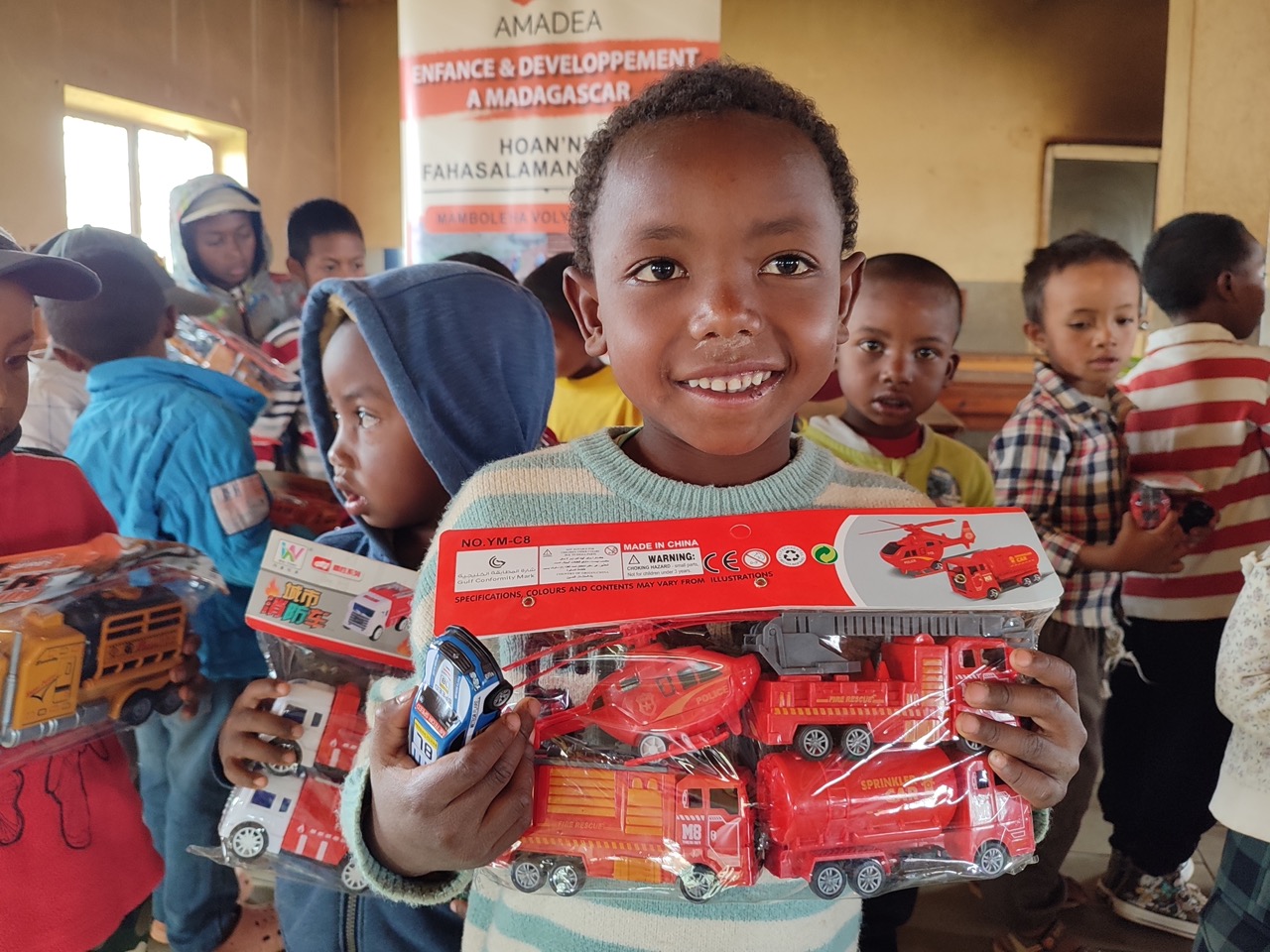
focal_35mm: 24
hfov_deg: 71.6
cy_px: 476
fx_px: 881
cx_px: 635
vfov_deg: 56.8
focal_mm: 5.89
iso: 237
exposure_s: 1/24
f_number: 1.89
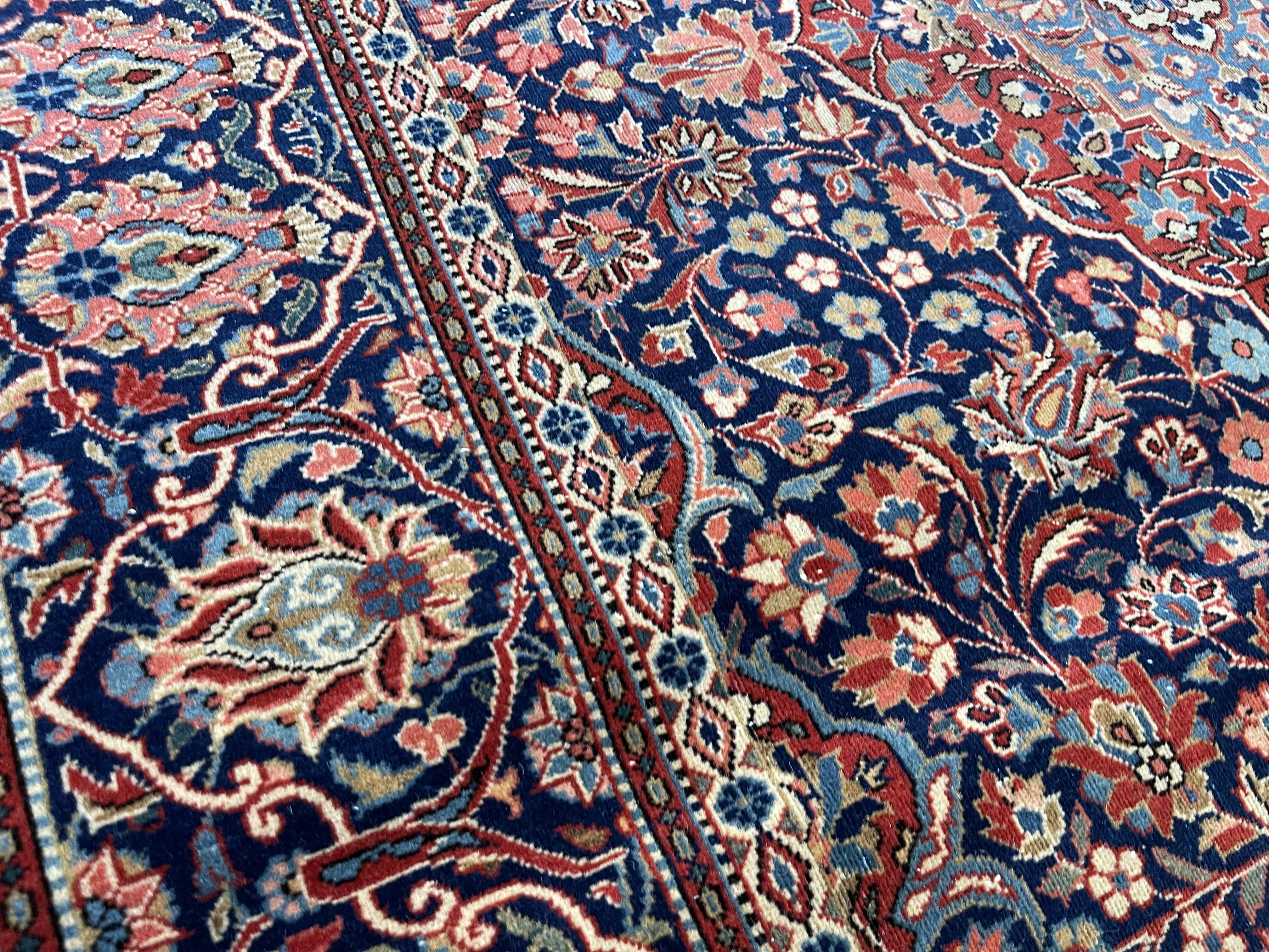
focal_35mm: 25
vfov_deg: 54.9
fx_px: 916
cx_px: 634
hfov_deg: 69.4
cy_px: 476
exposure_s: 1/41
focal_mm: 5.1
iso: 200
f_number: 1.6
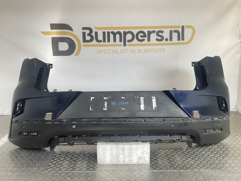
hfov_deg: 61.7
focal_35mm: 29
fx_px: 202
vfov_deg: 48.2
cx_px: 120
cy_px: 90
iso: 20
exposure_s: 1/120
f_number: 1.8
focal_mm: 3
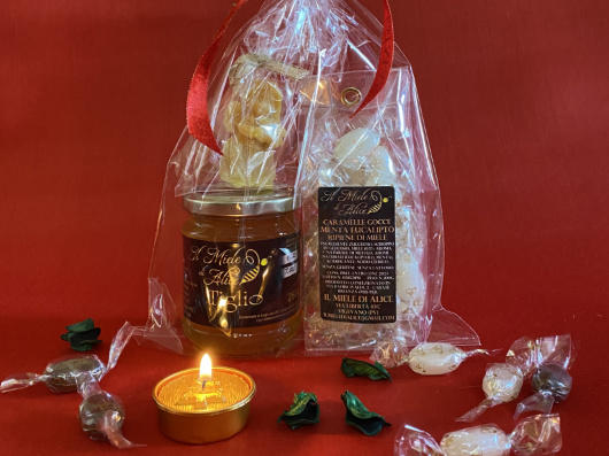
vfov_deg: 53.0
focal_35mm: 26
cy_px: 228
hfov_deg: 67.3
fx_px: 457
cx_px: 304
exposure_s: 1/50
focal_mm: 4.2
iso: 400
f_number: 1.8
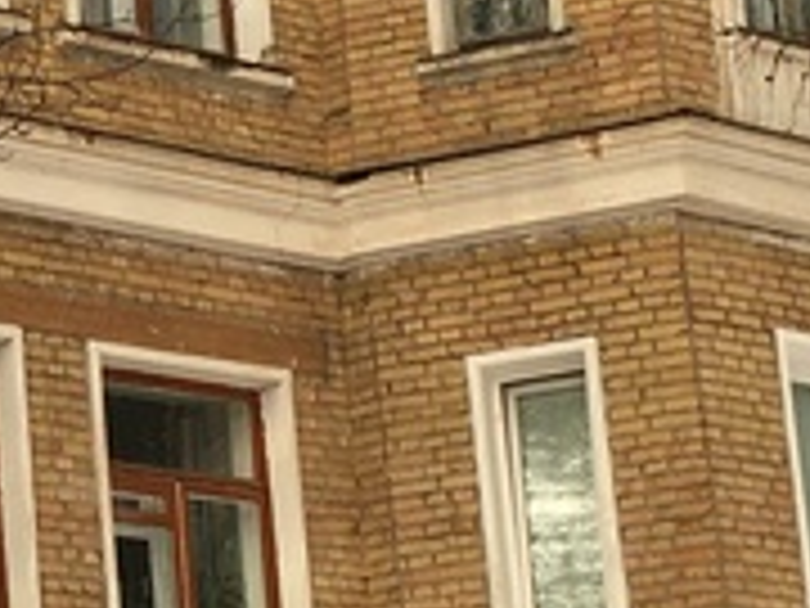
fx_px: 3767
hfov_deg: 11.9
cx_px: -225
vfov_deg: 9.2
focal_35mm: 161
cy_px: 392
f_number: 2.2
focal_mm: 4.15
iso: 25
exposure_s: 1/349
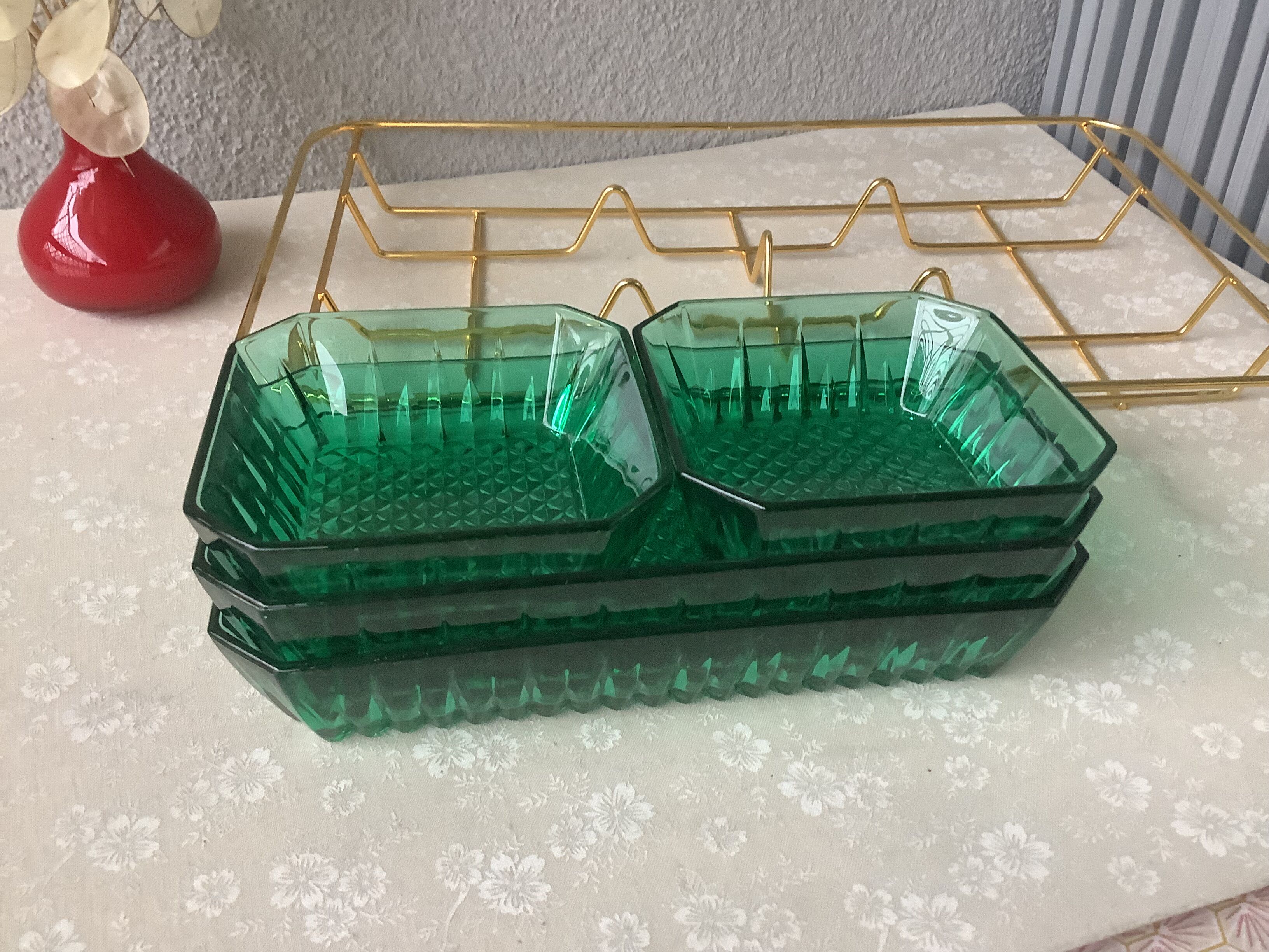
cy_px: 476
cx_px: 634
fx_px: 1136
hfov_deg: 58.4
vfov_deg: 45.4
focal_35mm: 31
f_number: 2.4
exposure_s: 1/60
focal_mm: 3.3
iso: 320
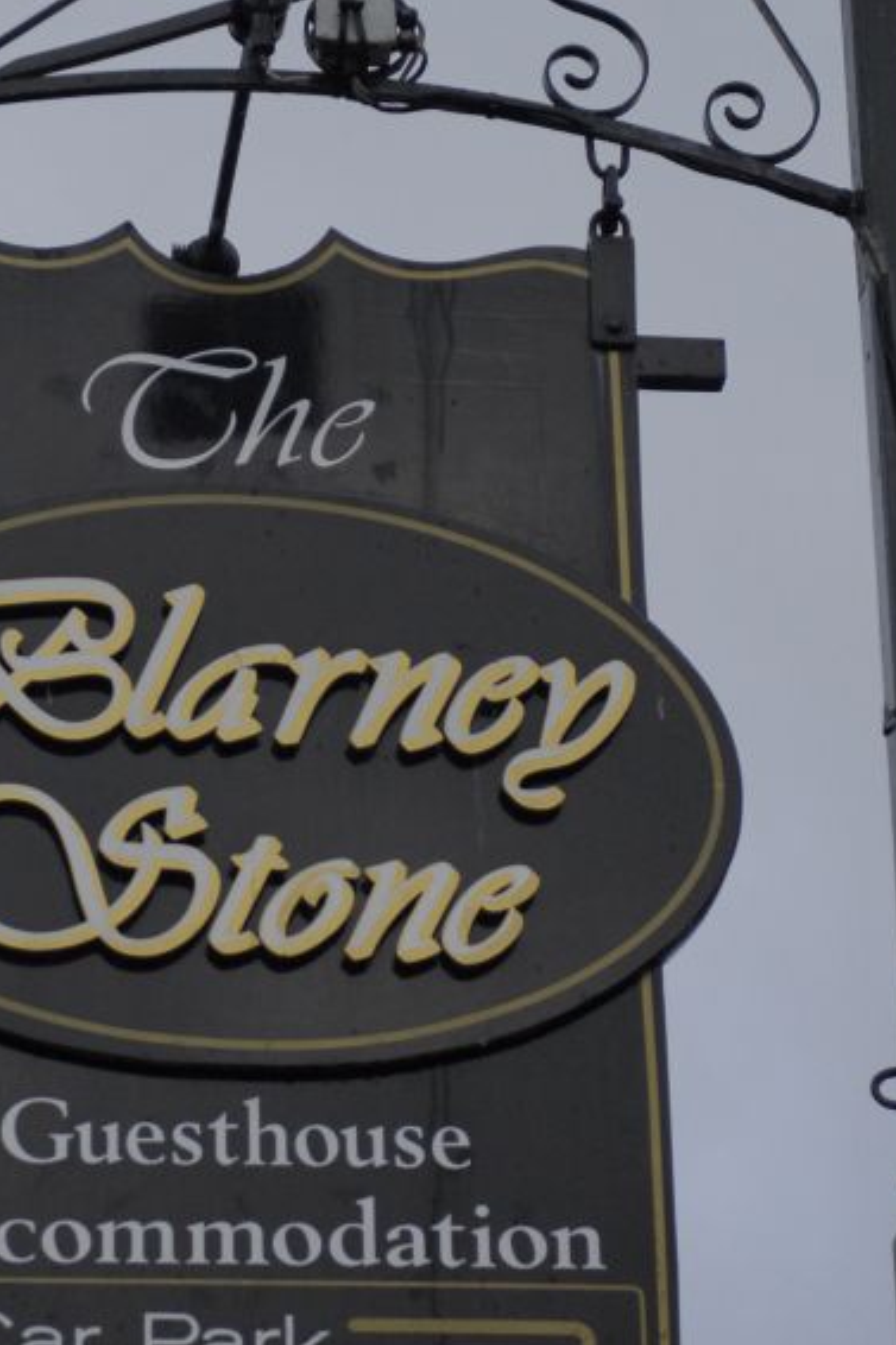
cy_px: 639
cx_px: 356
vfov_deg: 15.5
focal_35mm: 132
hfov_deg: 10.4
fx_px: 4931
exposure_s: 1/1250
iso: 500
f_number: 2.8
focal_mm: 52
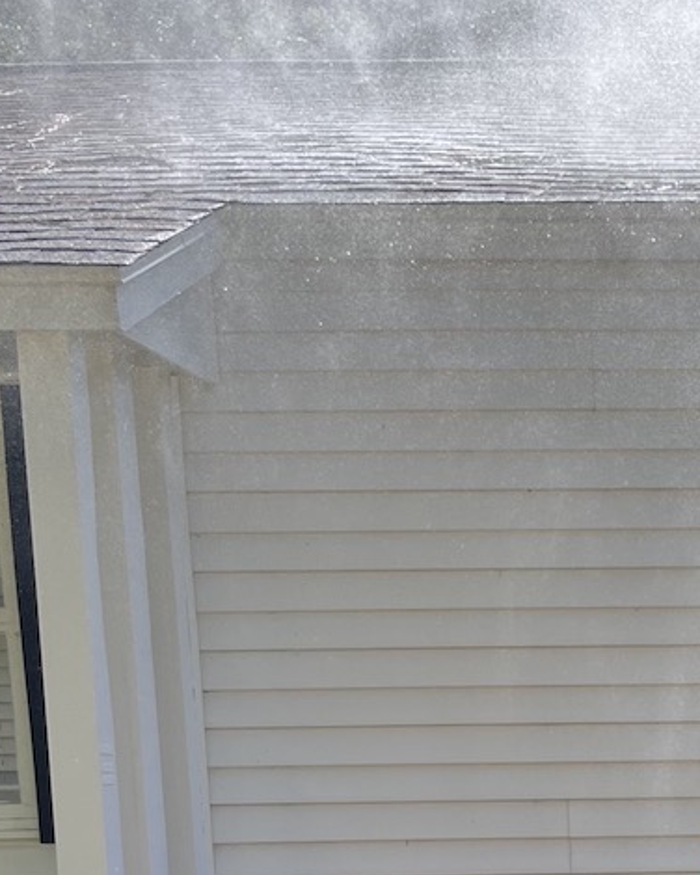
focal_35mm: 72
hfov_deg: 19.6
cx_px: 905
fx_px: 1865
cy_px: 1021
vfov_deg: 24.2
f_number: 1.6
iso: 50
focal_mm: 5.1
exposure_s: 1/1355
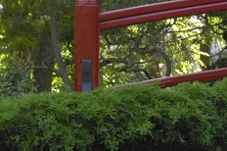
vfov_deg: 4.1
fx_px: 2084
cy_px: 178
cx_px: 665
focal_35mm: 331
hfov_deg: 5.8
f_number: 5.6
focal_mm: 32
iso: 100
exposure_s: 1/60
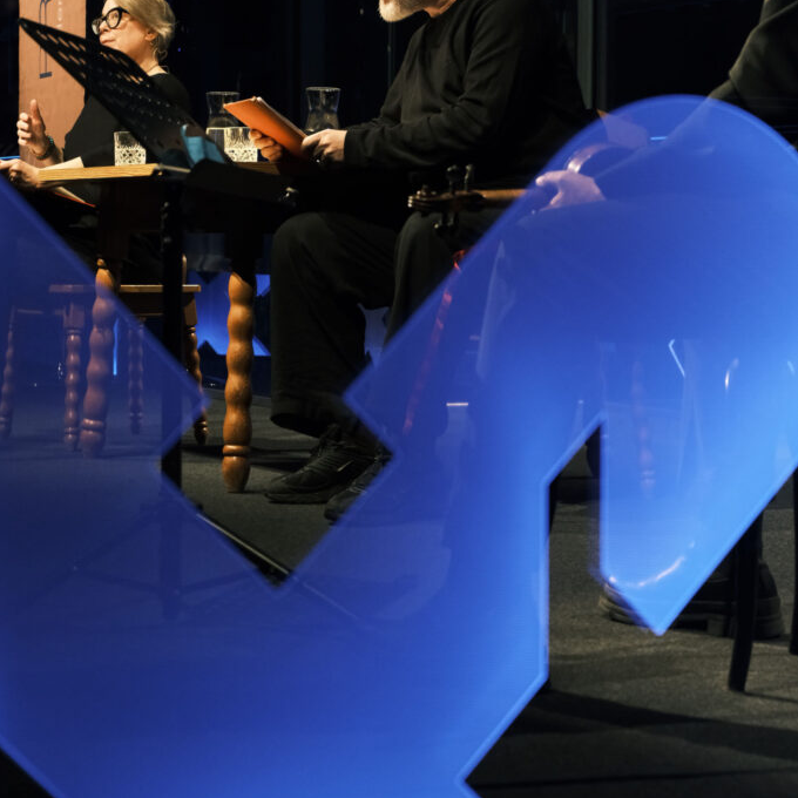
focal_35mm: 96
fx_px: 2504
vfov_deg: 18.1
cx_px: 399
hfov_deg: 18.1
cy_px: 343
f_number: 4.8
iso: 2500
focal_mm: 50
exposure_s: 1/180
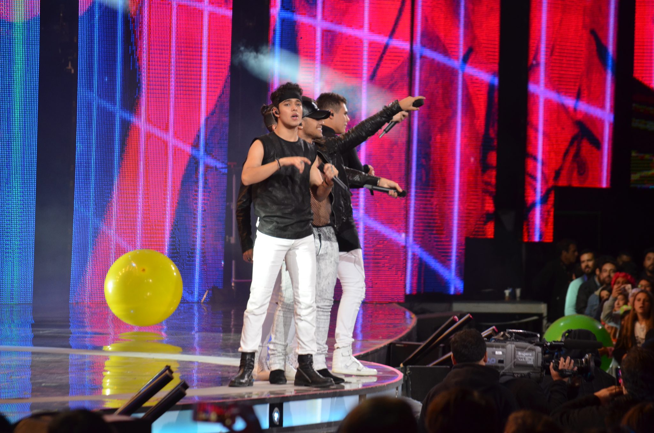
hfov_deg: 8.3
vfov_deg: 5.5
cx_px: 327
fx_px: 4486
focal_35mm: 248
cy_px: 216
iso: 800
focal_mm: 165
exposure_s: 1/125
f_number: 5.3
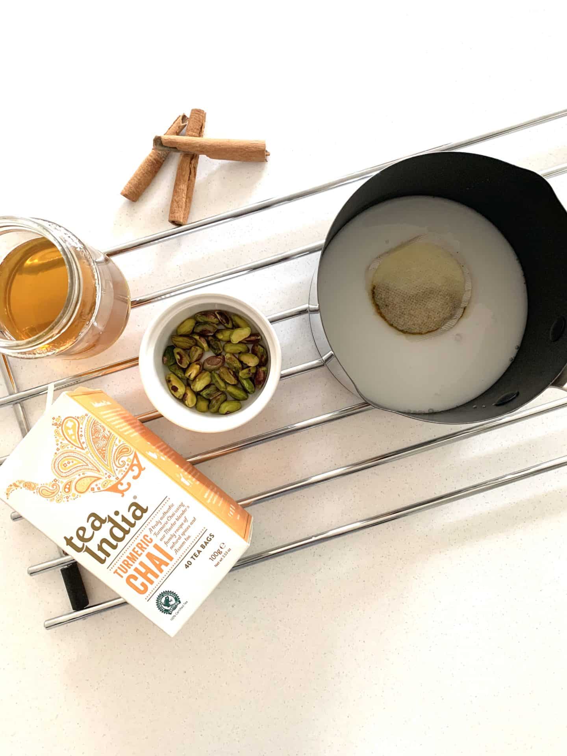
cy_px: 378
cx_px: 284
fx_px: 568
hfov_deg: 53.1
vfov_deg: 67.3
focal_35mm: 26
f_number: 1.8
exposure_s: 1/60
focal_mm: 4.25
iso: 200
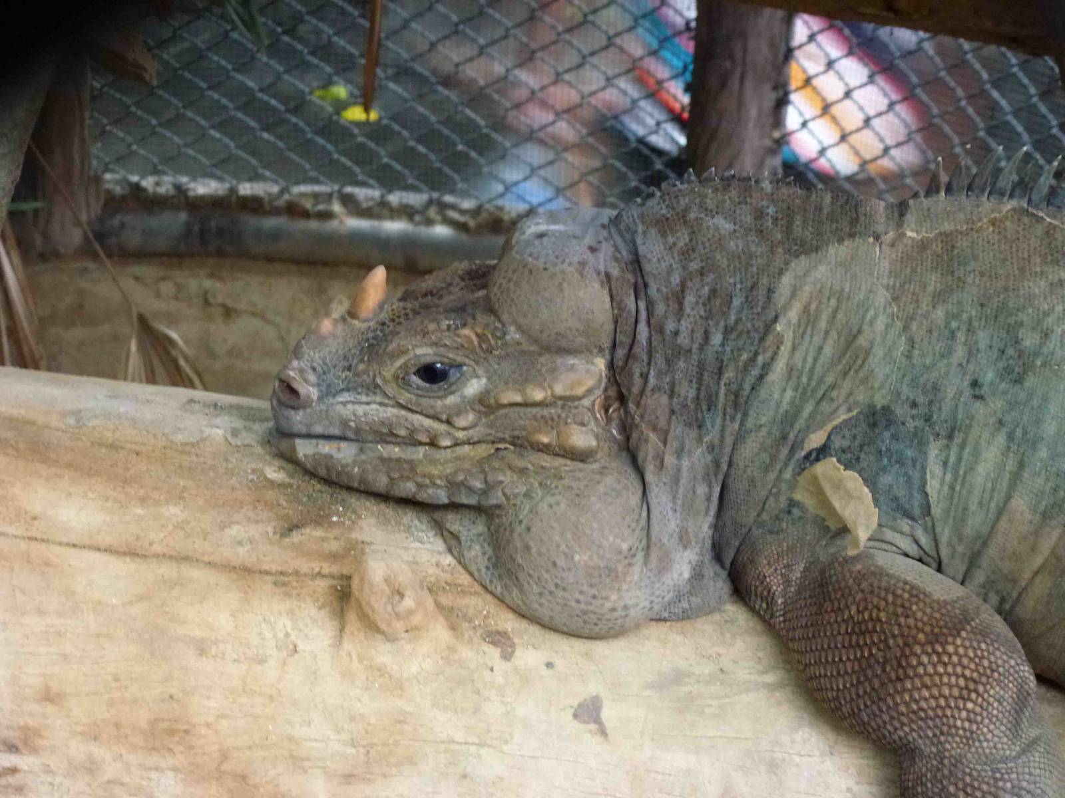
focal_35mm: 65
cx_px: 532
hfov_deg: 29.8
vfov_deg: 22.6
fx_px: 2000
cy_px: 399
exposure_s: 1/8
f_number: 4.6
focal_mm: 11.7
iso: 400
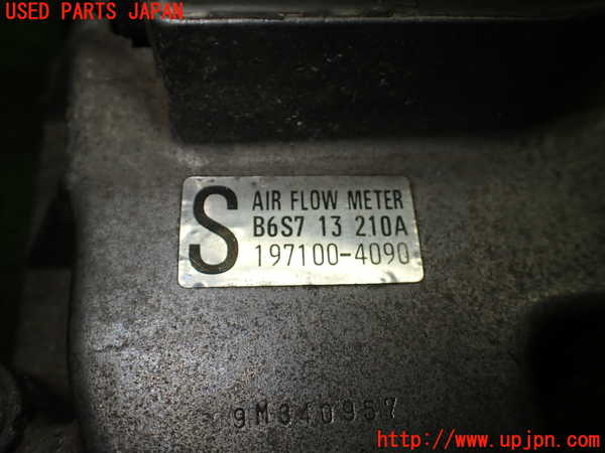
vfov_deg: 46.8
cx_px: 302
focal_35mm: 30
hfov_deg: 60.0
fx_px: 524
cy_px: 226
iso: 100
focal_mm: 5.4
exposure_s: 1/200
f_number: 2.3
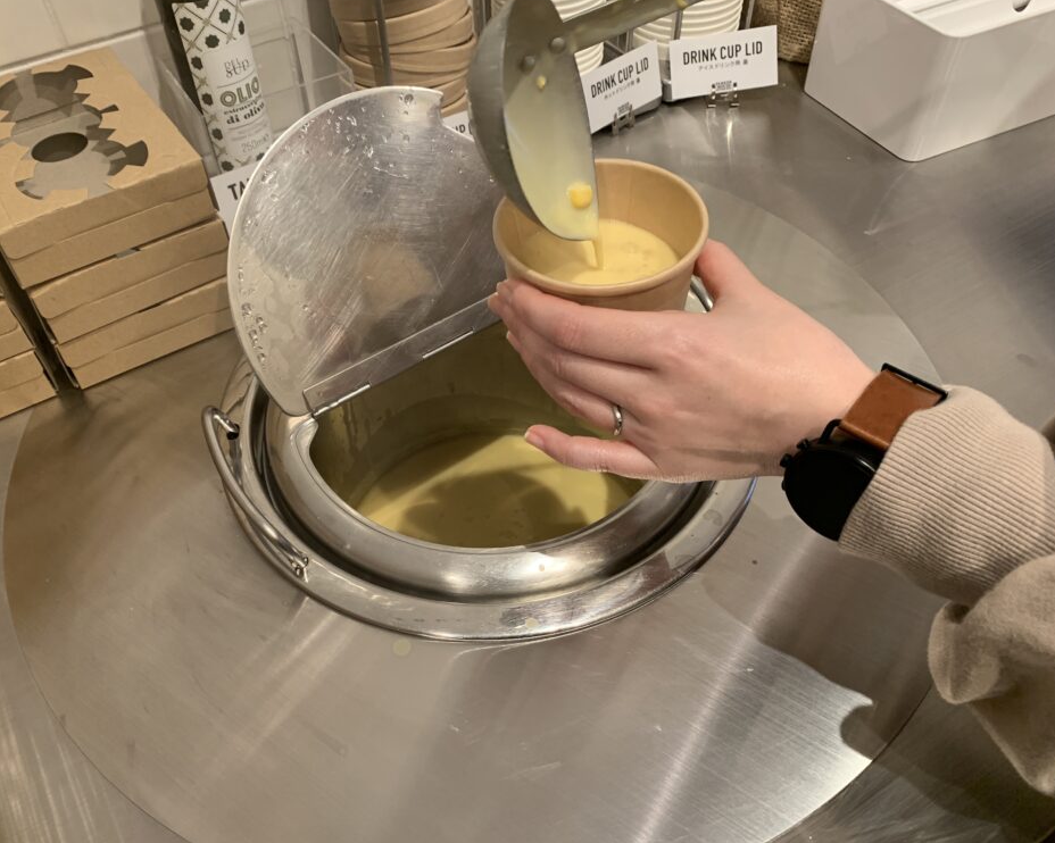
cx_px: 490
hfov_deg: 62.2
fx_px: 874
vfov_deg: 51.5
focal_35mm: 28
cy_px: 408
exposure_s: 1/50
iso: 160
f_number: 1.8
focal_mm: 4.25
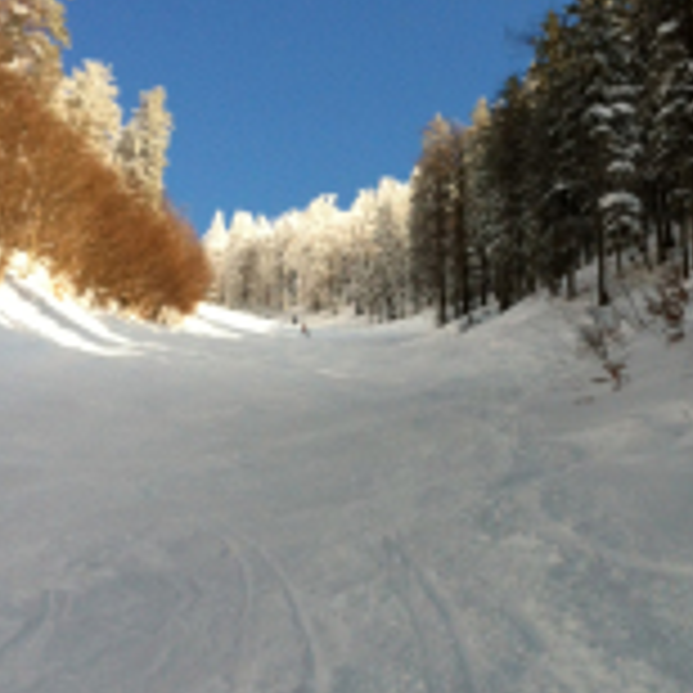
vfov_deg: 24.0
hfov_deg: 24.0
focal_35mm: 72
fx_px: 1631
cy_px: 297
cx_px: 313
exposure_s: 1/1257
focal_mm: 3.85
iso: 80
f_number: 2.8
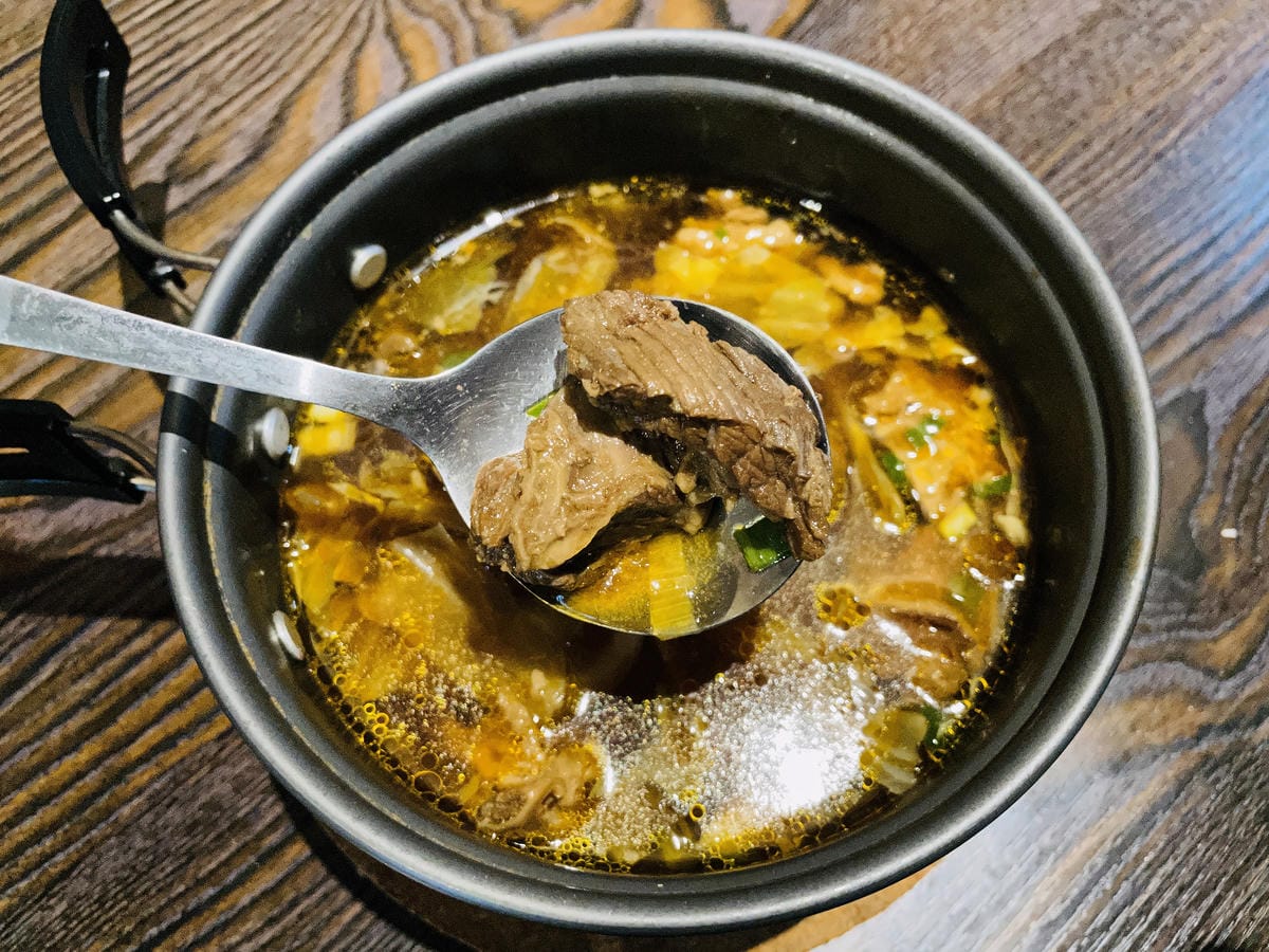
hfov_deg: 67.3
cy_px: 476
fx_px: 953
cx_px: 634
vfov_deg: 53.1
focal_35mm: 26
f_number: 1.6
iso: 640
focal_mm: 4.2
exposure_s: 1/30
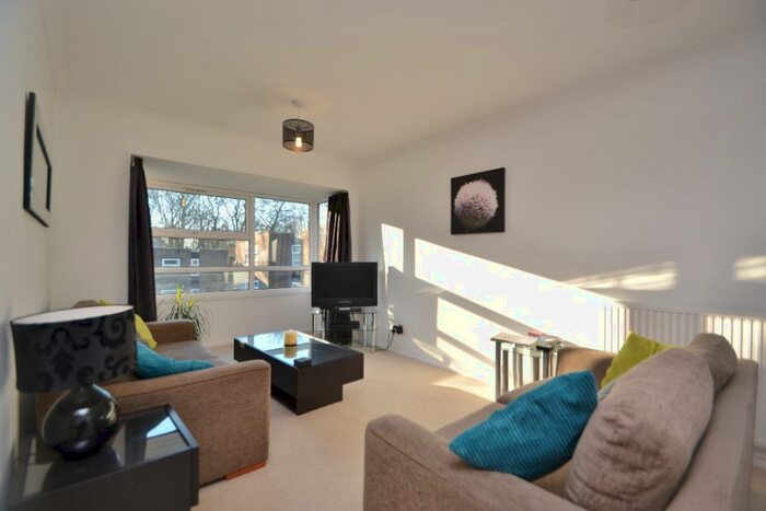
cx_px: 383
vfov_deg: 77.4
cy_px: 256
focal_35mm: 15
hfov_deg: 100.4
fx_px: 319
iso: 100
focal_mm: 10
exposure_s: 1/125
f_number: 3.5
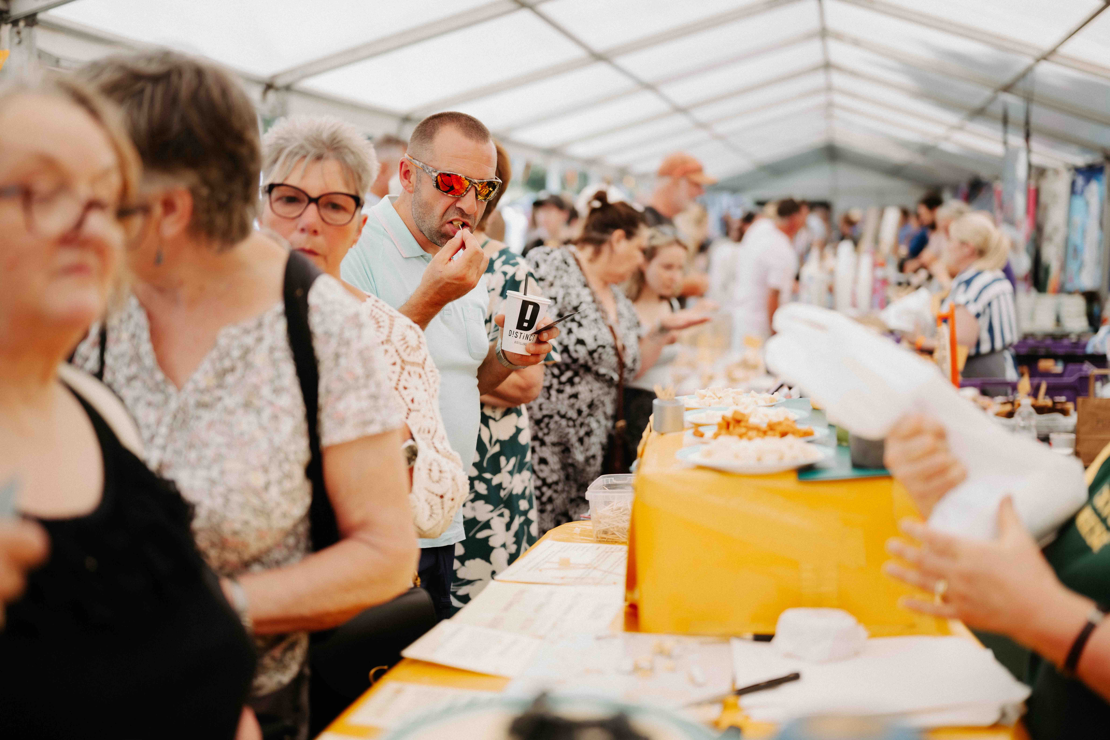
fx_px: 1542
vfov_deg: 27.0
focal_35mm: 50
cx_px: 555
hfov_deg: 39.6
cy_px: 370
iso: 250
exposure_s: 1/800
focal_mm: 50
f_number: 2
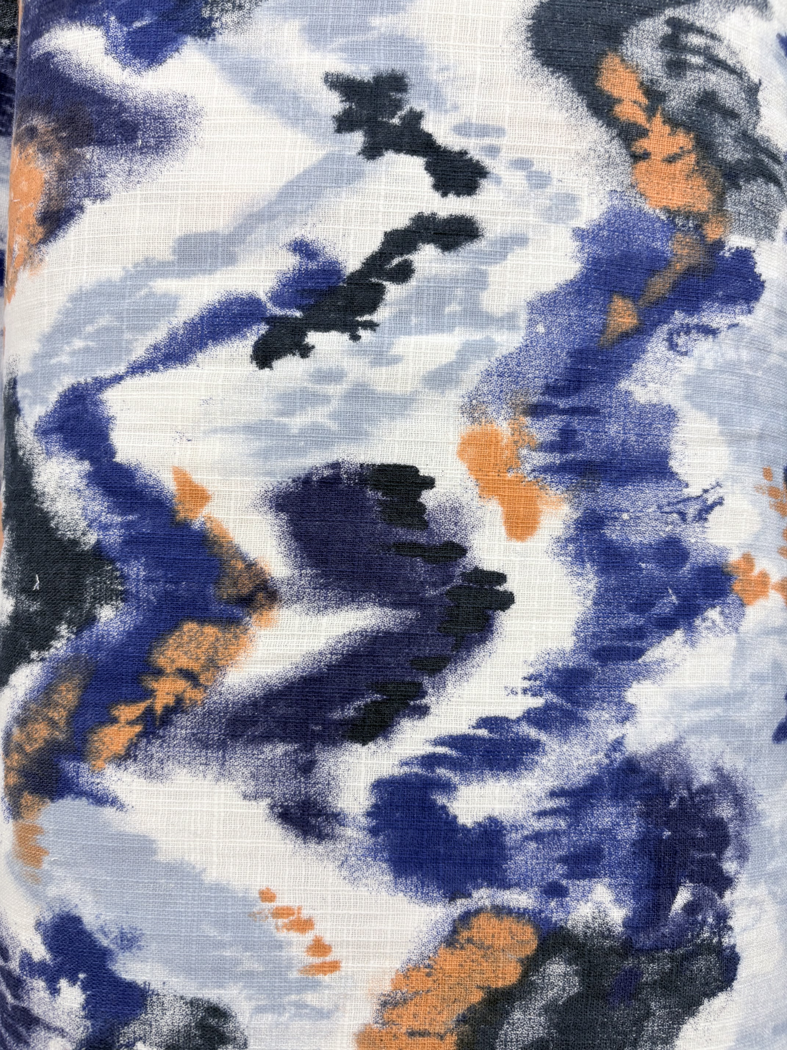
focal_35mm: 26
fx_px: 788
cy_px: 525
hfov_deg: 53.1
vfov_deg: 67.3
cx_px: 394
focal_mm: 5.96
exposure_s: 1/100
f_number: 1.6
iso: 50
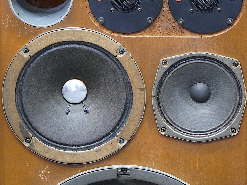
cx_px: 124
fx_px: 1427
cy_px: 92
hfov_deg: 9.9
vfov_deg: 7.4
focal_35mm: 200
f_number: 8
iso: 400
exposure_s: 1/1.3
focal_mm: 35.8
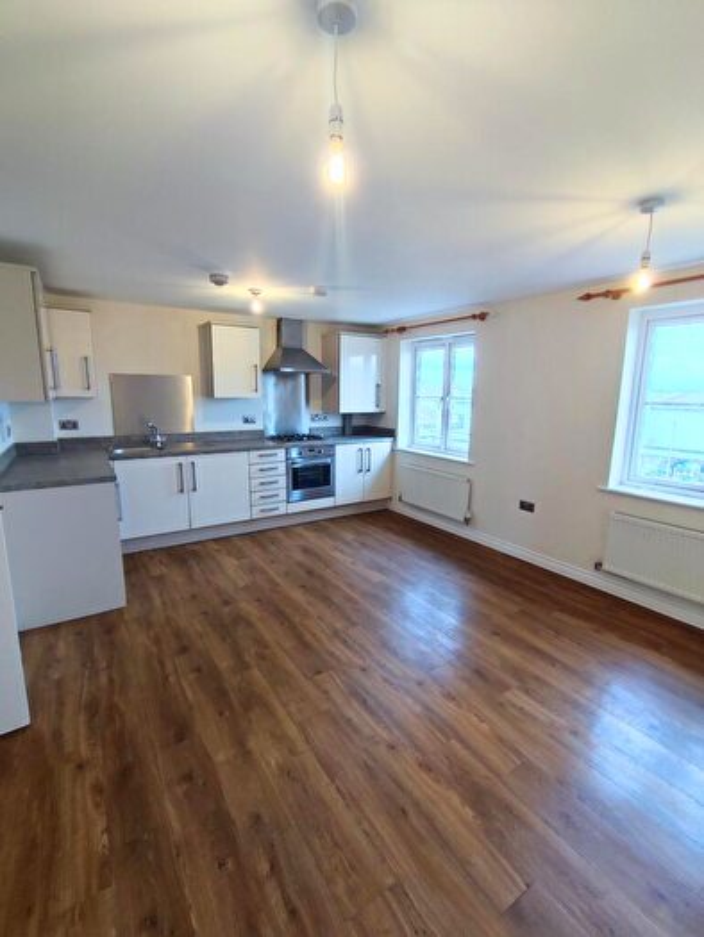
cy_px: 468
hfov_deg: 81.8
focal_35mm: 15
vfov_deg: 98.2
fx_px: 407
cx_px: 352
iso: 113
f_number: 2.2
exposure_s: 1/50
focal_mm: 1.66
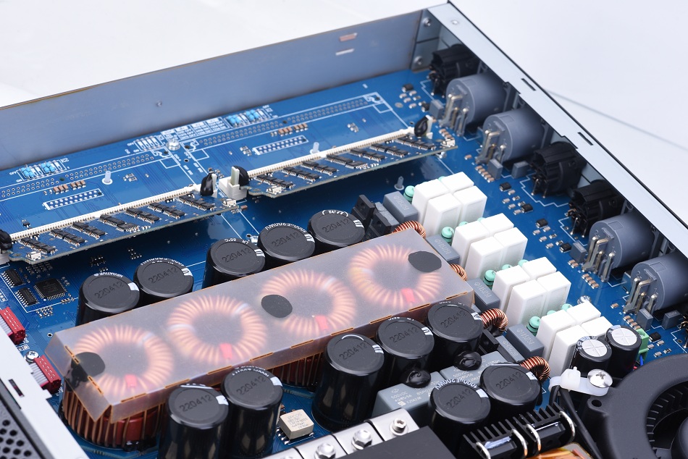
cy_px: 230
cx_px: 344
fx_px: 2007
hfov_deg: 19.5
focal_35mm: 105
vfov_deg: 13.1
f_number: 18
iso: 100
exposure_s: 1/80
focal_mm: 105
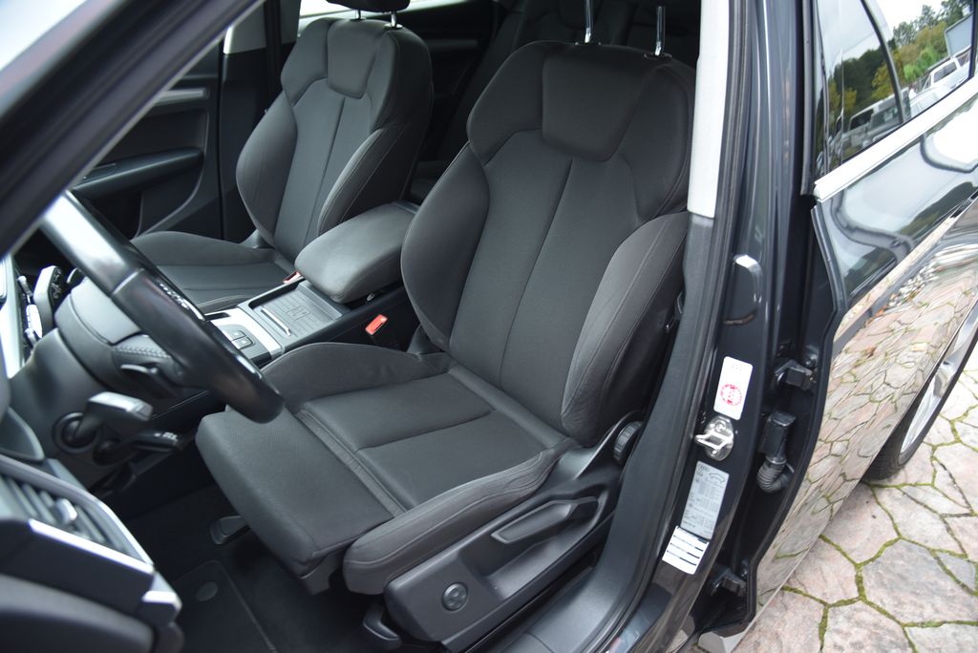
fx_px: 652
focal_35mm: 24
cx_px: 489
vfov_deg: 53.2
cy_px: 326
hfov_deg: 73.7
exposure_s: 1/10
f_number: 4
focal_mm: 24
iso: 500
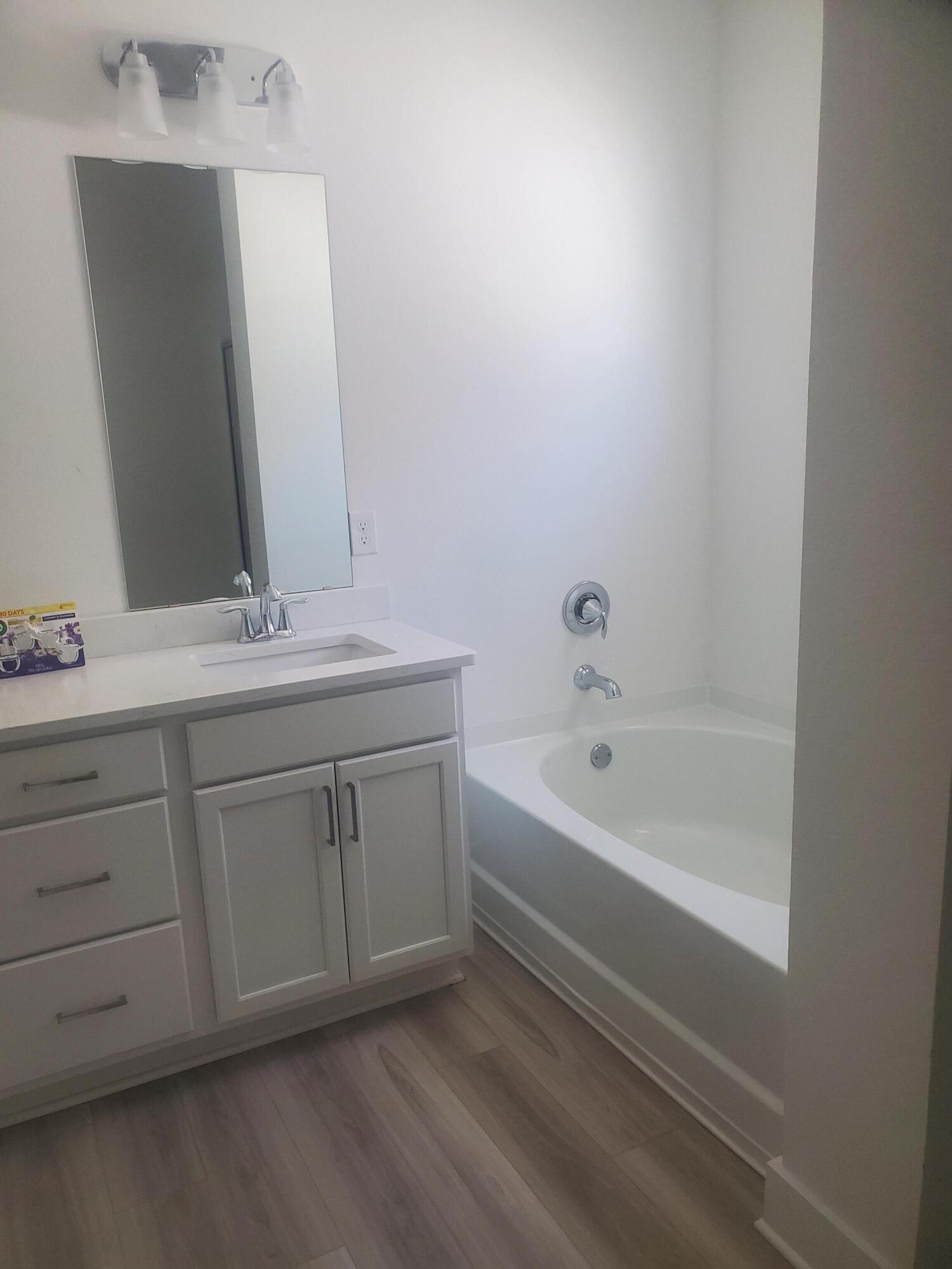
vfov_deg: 67.3
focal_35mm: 26
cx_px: 476
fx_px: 953
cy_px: 634
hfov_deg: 53.1
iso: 200
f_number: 2.4
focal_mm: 4.3
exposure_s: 1/60
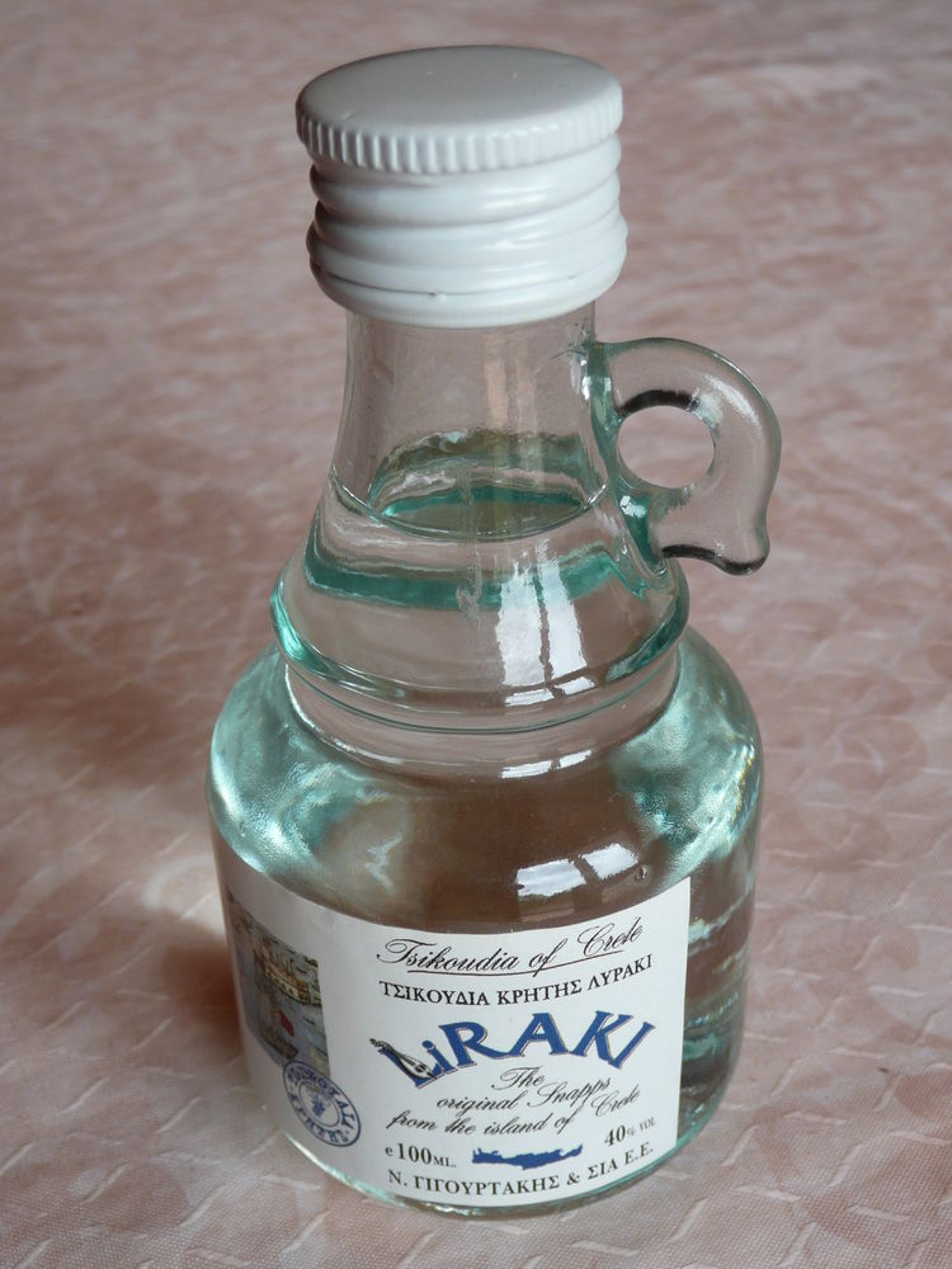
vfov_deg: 39.7
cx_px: 476
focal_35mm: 48
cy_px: 634
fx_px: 1760
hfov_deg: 30.3
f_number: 4.2
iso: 100
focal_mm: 7.8
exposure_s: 1/50
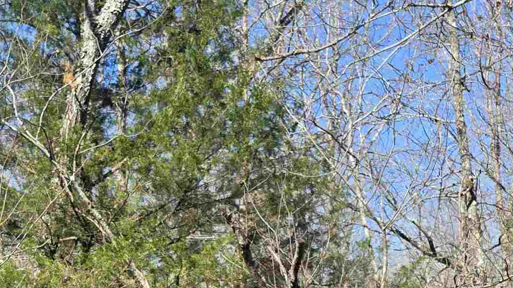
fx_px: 979
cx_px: 50
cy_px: 337
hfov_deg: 28.2
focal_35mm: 72
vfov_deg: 16.1
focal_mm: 6.3
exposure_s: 1/2216
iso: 80
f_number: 1.7
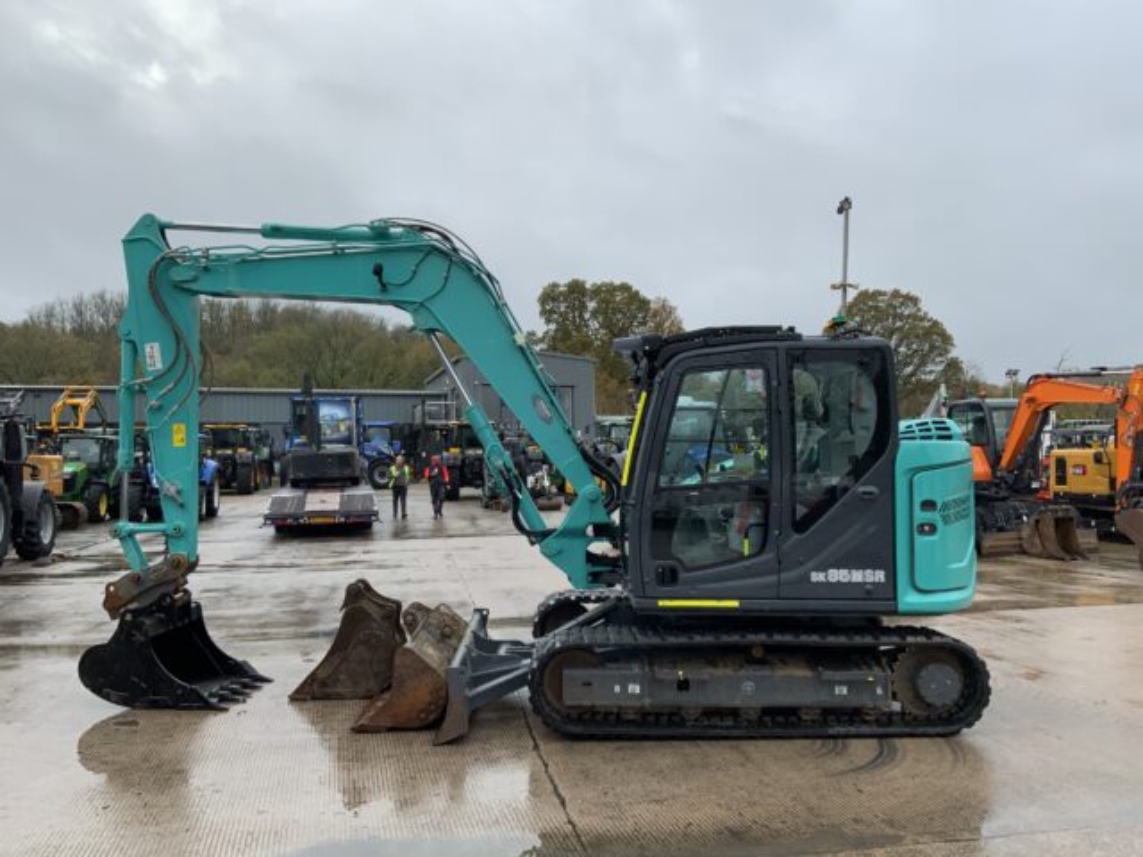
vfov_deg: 48.2
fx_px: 958
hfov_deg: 61.7
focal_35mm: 29
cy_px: 428
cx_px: 572
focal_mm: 3
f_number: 1.8
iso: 16
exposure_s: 1/978
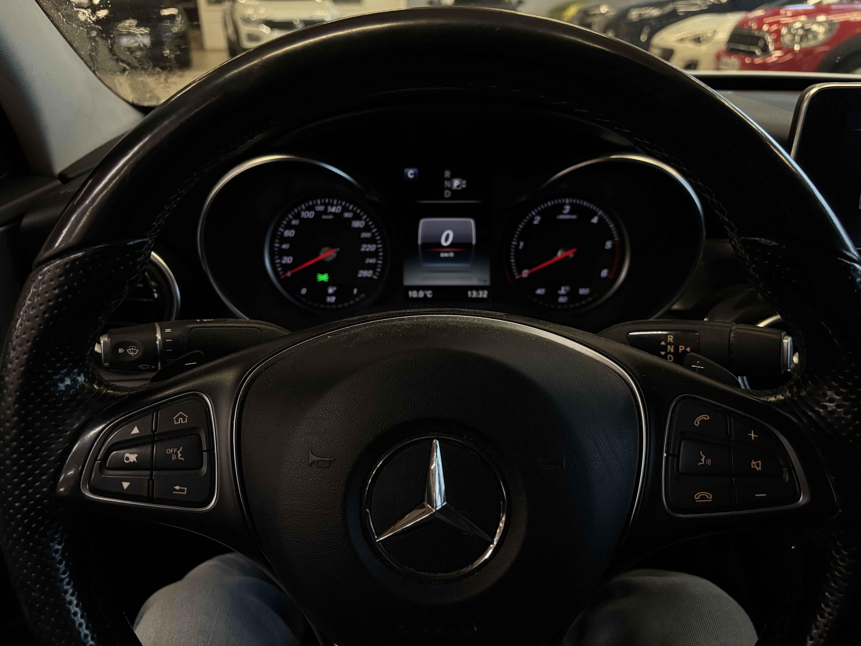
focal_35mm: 26
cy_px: 323
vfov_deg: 53.1
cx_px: 430
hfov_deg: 67.3
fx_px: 647
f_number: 1.6
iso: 500
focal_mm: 5.96
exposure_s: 1/53
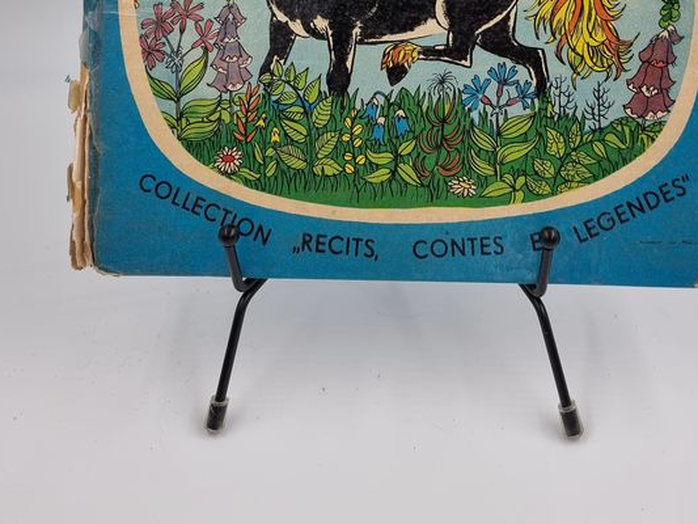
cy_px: -110
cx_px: 431
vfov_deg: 28.0
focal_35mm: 45
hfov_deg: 41.8
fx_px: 908
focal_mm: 6.7
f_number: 1.8
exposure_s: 1/100
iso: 50
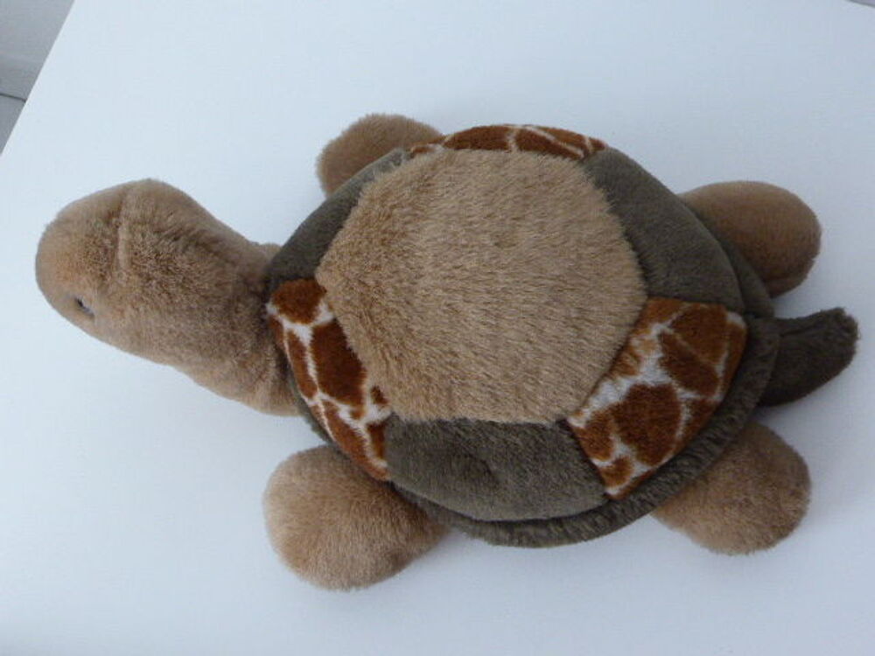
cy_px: 328
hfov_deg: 46.8
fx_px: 1011
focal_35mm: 40
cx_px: 438
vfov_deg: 36.0
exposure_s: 1/25
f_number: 3.9
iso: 400
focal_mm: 6.9
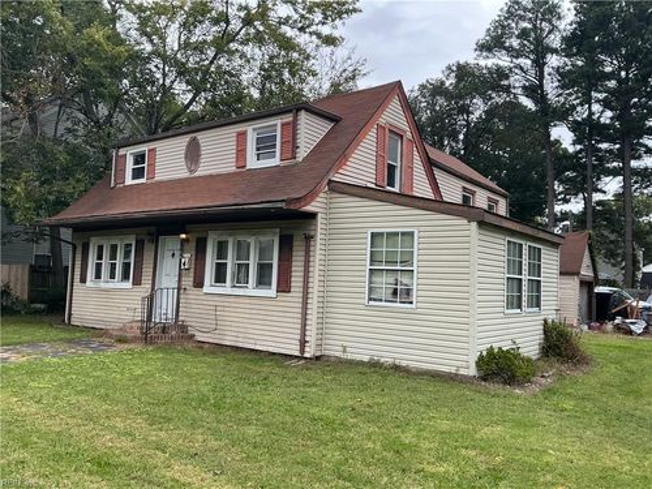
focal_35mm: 29
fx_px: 546
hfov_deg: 61.7
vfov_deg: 48.2
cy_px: 244
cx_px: 326
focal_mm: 3
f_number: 1.8
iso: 20
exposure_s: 1/120
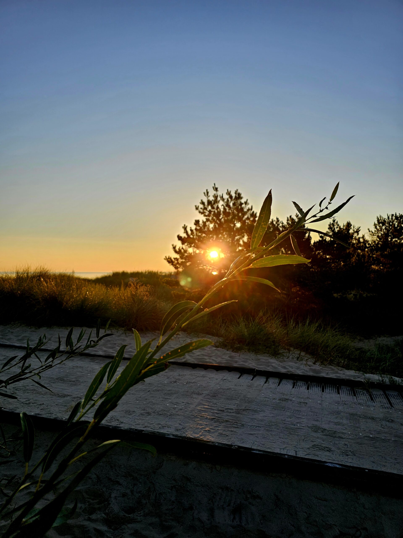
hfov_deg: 58.9
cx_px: 202
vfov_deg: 73.9
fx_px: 357
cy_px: 269
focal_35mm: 23
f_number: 1.7
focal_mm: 6.3
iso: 10
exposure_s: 1/400
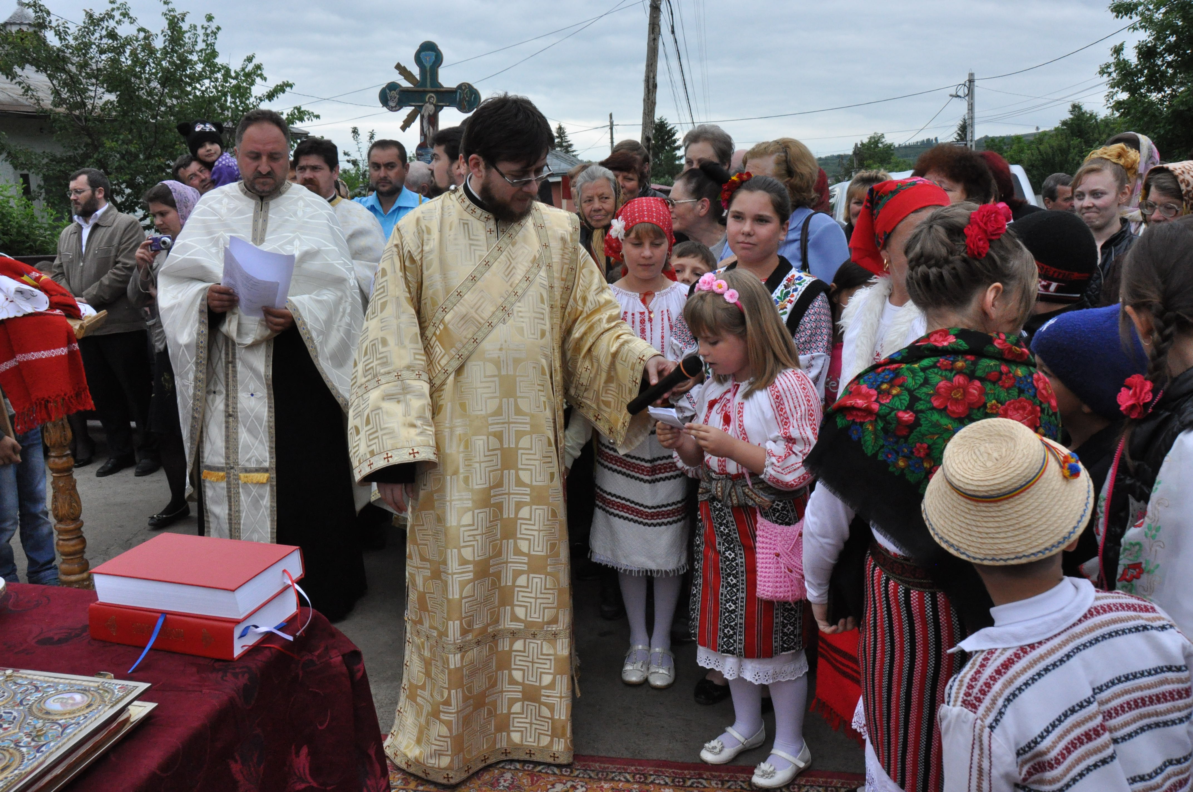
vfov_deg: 47.8
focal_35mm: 27
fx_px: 894
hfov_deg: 67.4
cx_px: 596
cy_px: 396
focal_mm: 18
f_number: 11
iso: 1600
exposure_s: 1/500
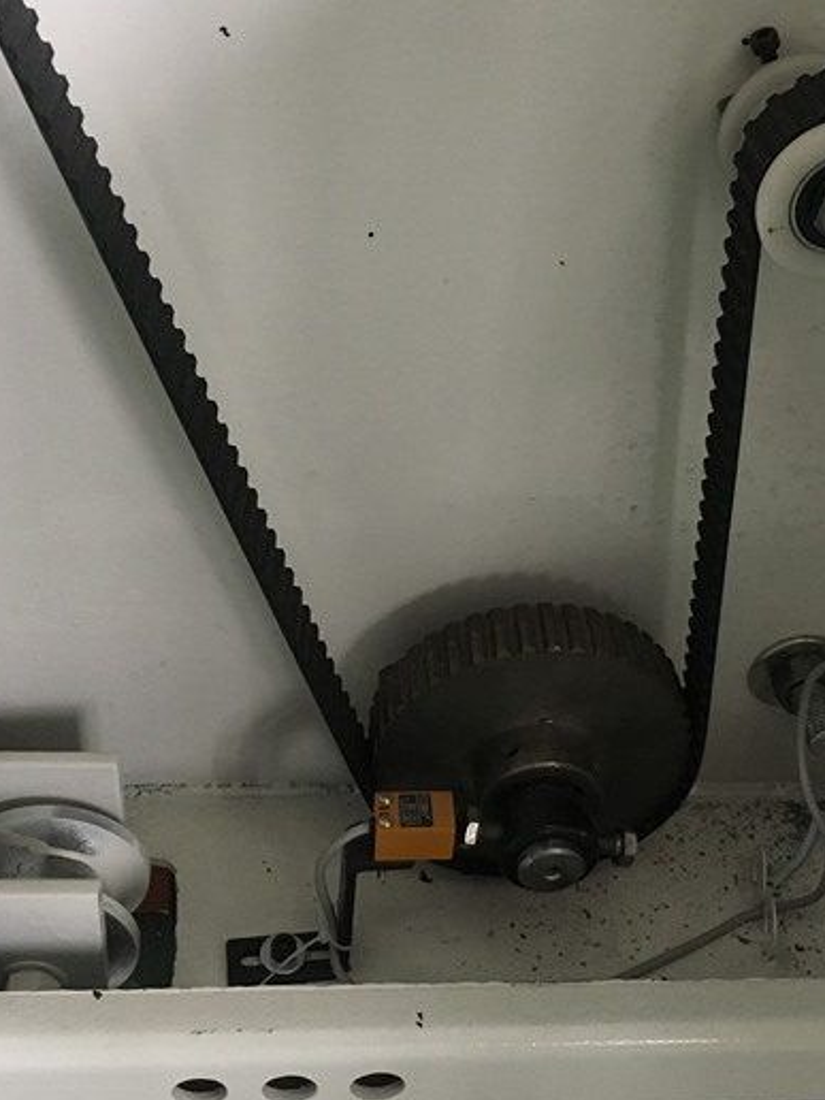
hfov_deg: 32.1
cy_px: 482
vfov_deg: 42.0
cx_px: 467
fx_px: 1430
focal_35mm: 45
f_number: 2.2
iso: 250
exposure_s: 1/25
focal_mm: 4.15
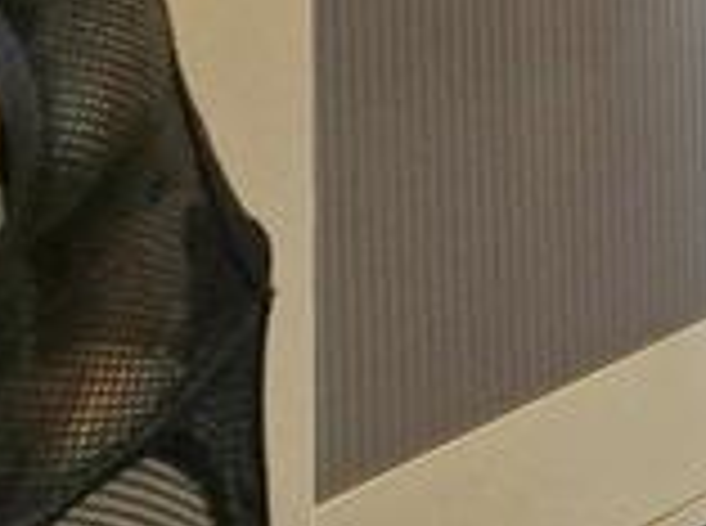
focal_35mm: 83
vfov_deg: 11.6
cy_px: -985
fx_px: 1689
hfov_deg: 11.6
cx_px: 2105
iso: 100
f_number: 2.2
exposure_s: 1/50.3
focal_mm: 2.2
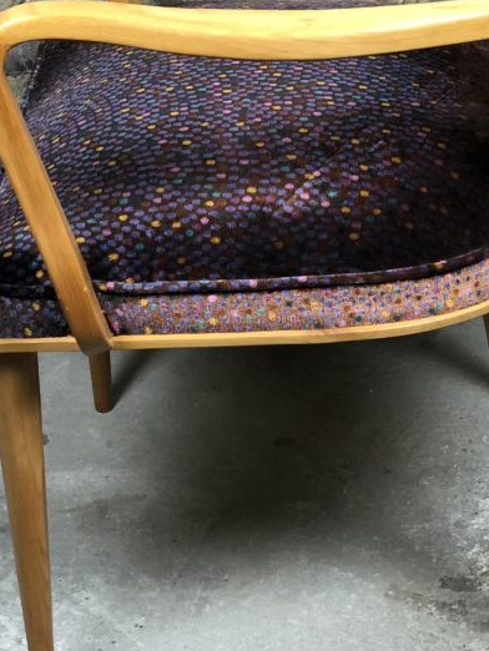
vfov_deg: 19.1
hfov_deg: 14.5
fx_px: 1920
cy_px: 166
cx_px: 293
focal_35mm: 102
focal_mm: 6
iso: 125
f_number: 2.4
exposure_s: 1/33
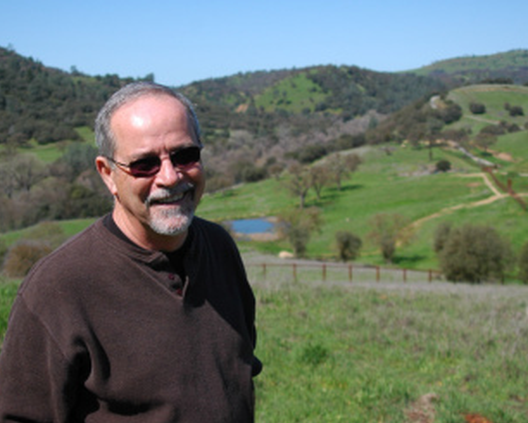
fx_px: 782
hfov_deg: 37.3
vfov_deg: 30.3
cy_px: 218
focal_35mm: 50
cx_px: 228
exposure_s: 1/1250
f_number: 4
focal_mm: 28
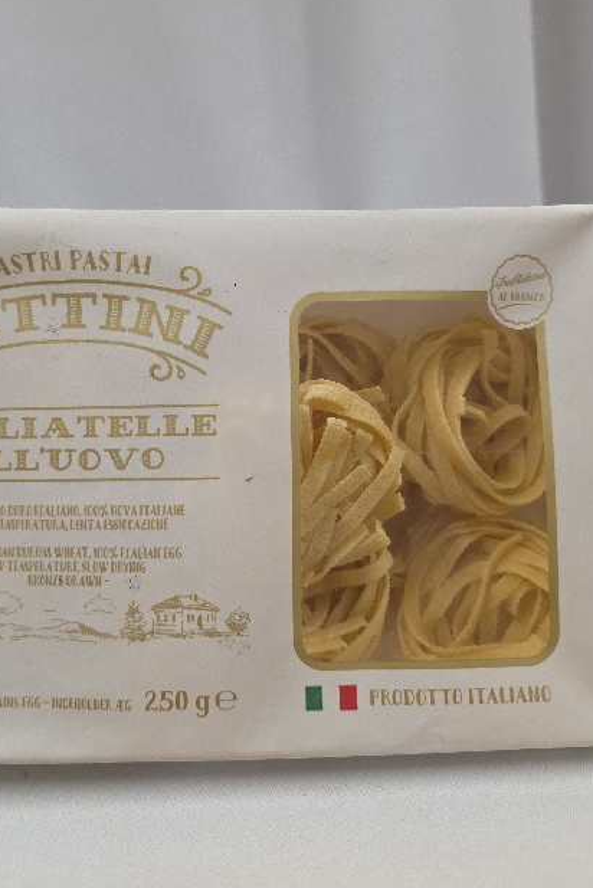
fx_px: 765
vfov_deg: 60.2
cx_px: 237
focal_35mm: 31
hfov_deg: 42.2
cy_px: 404
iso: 320
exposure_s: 1/101
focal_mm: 6.3
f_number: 1.7
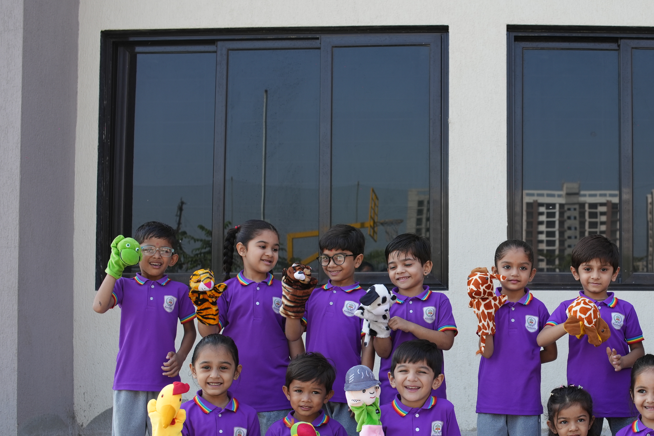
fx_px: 999
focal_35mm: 55
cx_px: 507
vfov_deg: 24.4
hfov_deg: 35.3
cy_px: 311
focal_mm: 35
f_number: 4.5
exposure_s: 1/320
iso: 200
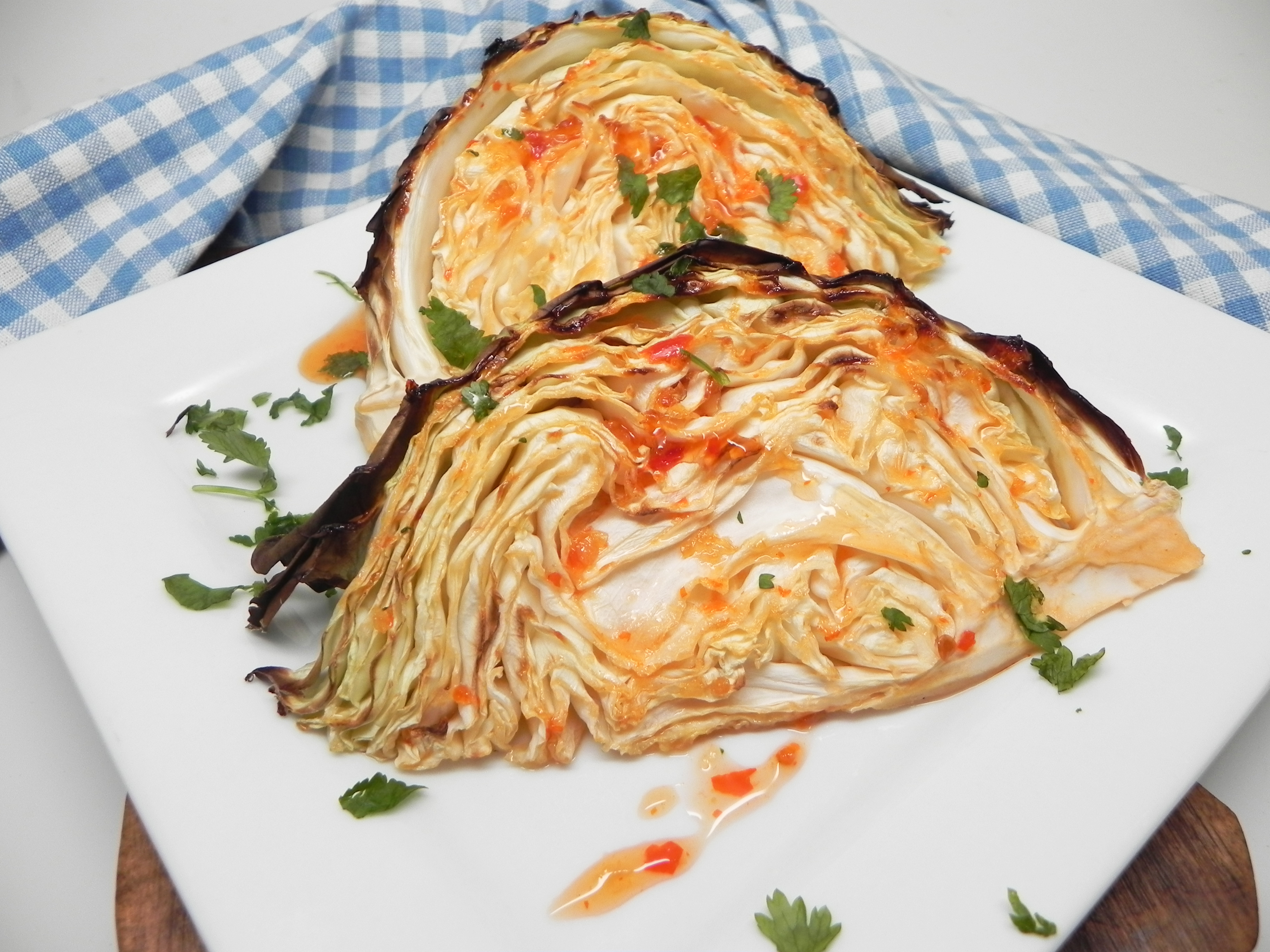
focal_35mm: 26
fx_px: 954
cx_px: 635
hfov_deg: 67.3
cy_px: 476
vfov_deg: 53.1
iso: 160
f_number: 2.8
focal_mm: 4.6
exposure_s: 1/70
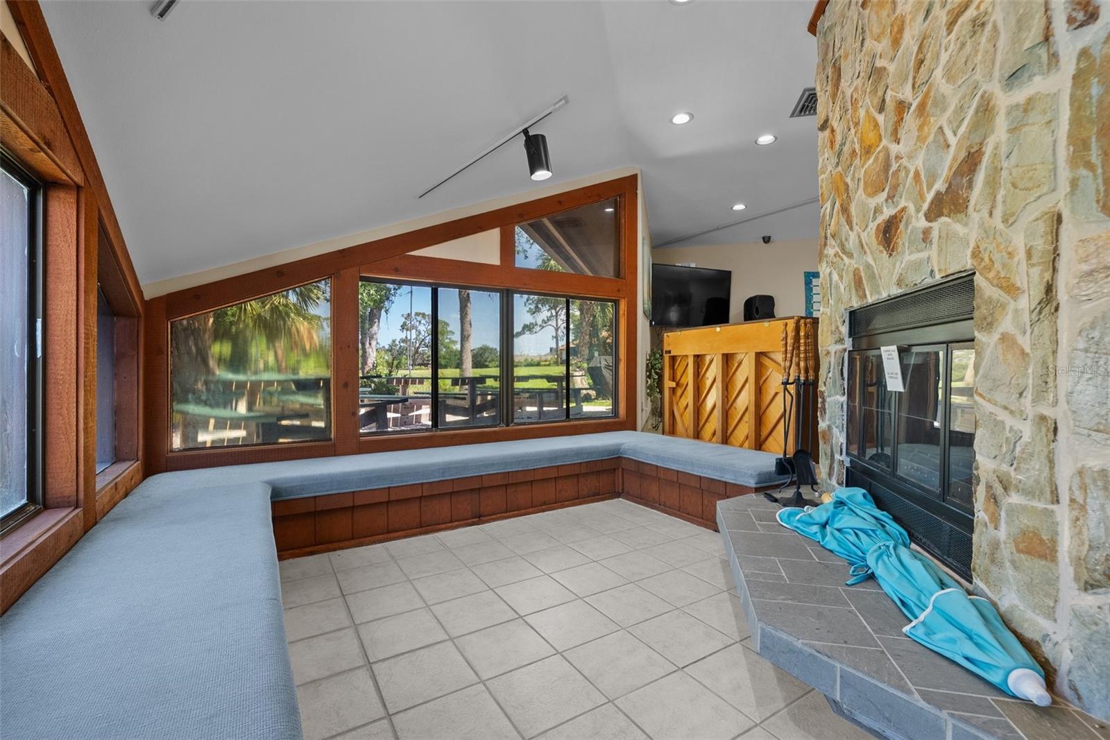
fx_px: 463
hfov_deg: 100.4
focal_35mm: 15
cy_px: 370
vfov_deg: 77.3
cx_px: 555
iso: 1000
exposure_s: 1/20
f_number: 6.3
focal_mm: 15
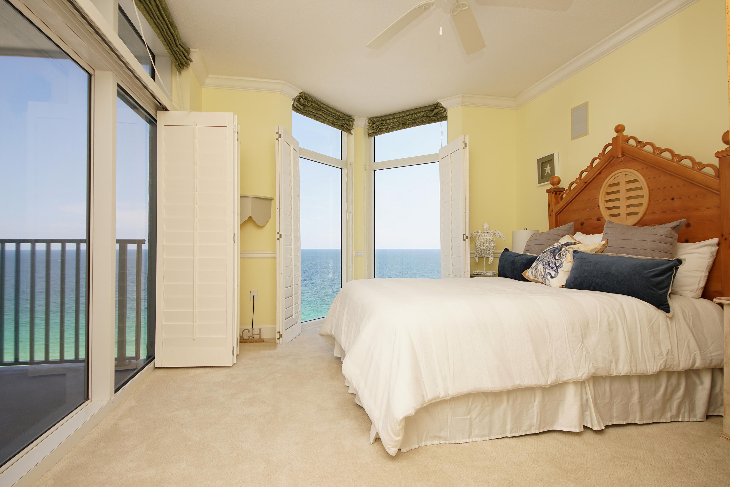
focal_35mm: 18
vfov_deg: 67.4
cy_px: 244
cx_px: 365
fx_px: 365
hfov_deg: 90.0
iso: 100
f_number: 4.5
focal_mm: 12
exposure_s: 1/160
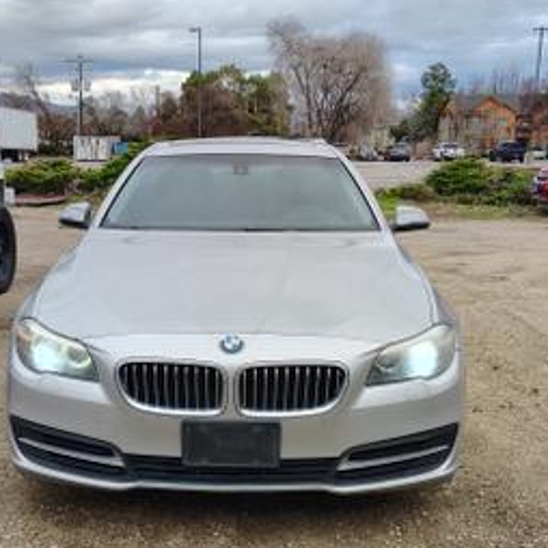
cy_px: 291
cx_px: 220
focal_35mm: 42
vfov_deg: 40.0
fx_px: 752
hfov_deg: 39.9
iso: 122
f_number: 1.8
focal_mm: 5.56
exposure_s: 1/200
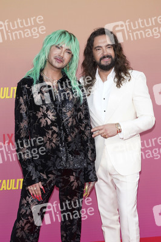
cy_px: 121
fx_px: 309
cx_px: 80
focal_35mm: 46
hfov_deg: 29.2
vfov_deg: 42.8
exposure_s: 1/160
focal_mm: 46
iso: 320
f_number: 5.6
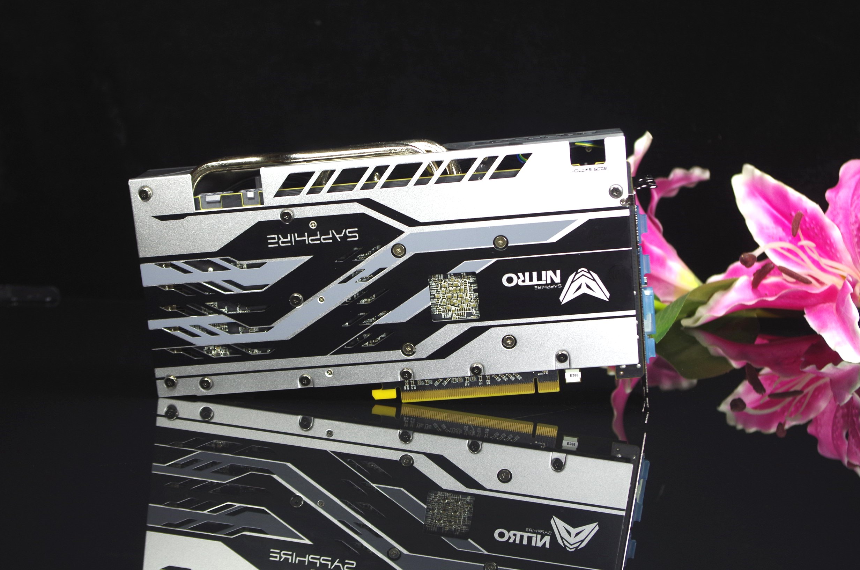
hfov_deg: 35.1
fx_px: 1359
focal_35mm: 57
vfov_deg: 23.7
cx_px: 430
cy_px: 285
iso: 400
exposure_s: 1/80
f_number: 4.5
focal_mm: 37.5
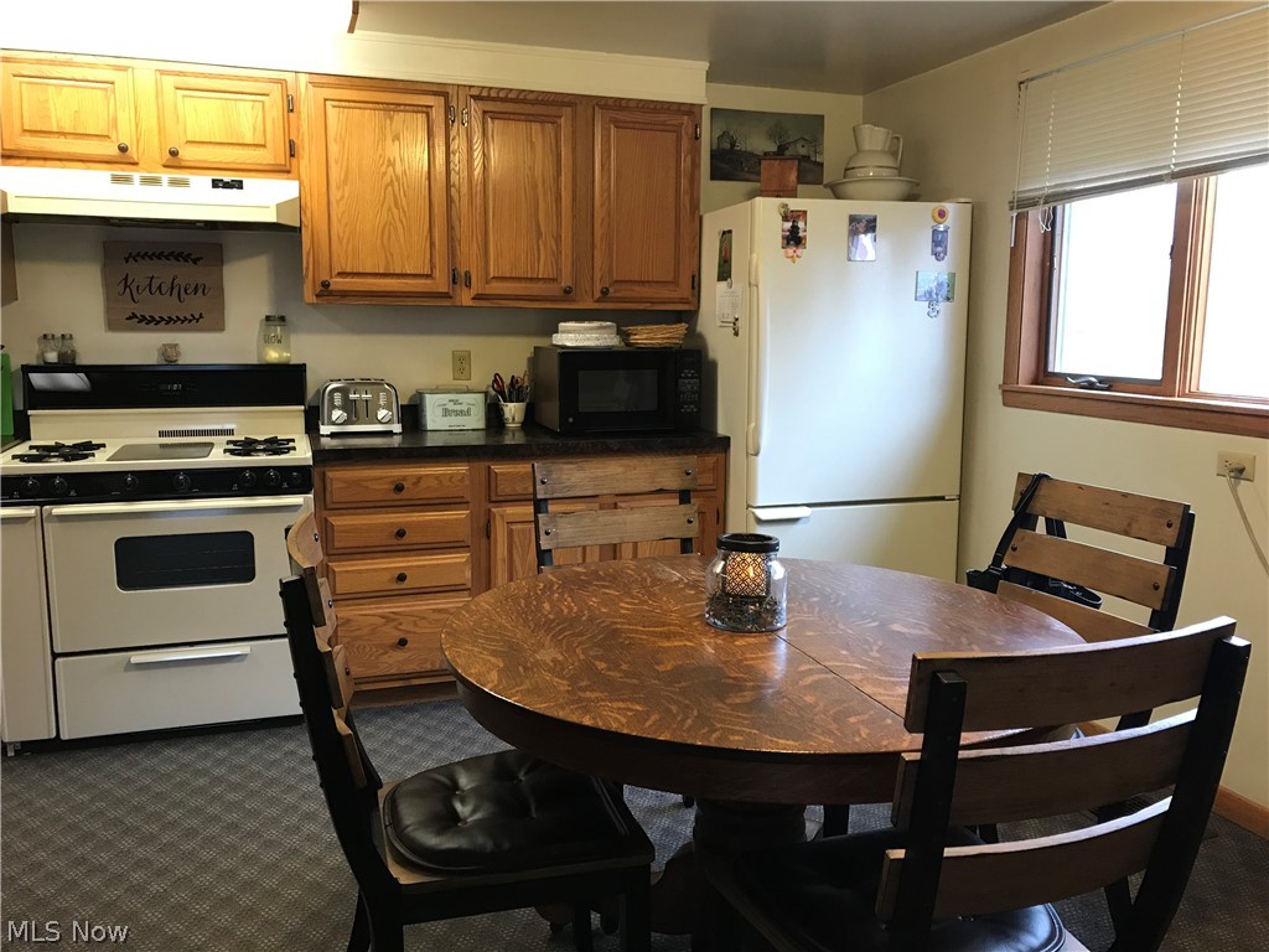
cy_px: 476
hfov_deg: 63.4
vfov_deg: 49.7
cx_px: 634
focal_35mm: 28
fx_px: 1026
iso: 50
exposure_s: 1/15
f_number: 1.8
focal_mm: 3.99
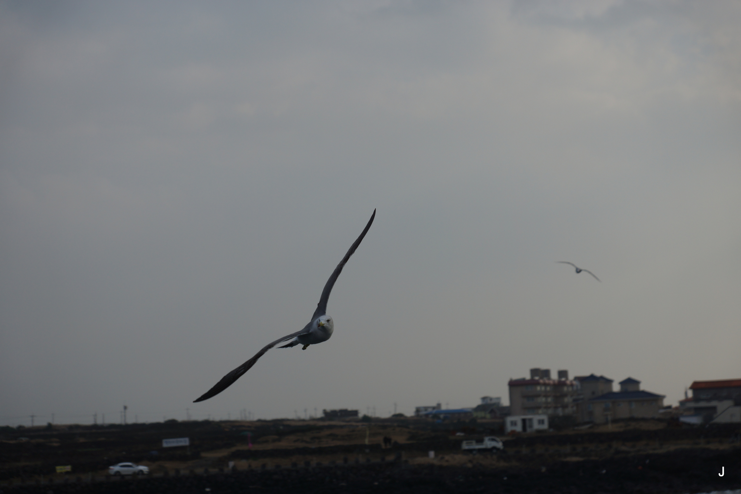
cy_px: 247
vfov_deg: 18.2
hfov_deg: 27.0
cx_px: 370
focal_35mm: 75
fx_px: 1544
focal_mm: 50
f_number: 3.5
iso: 100
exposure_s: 1/1600
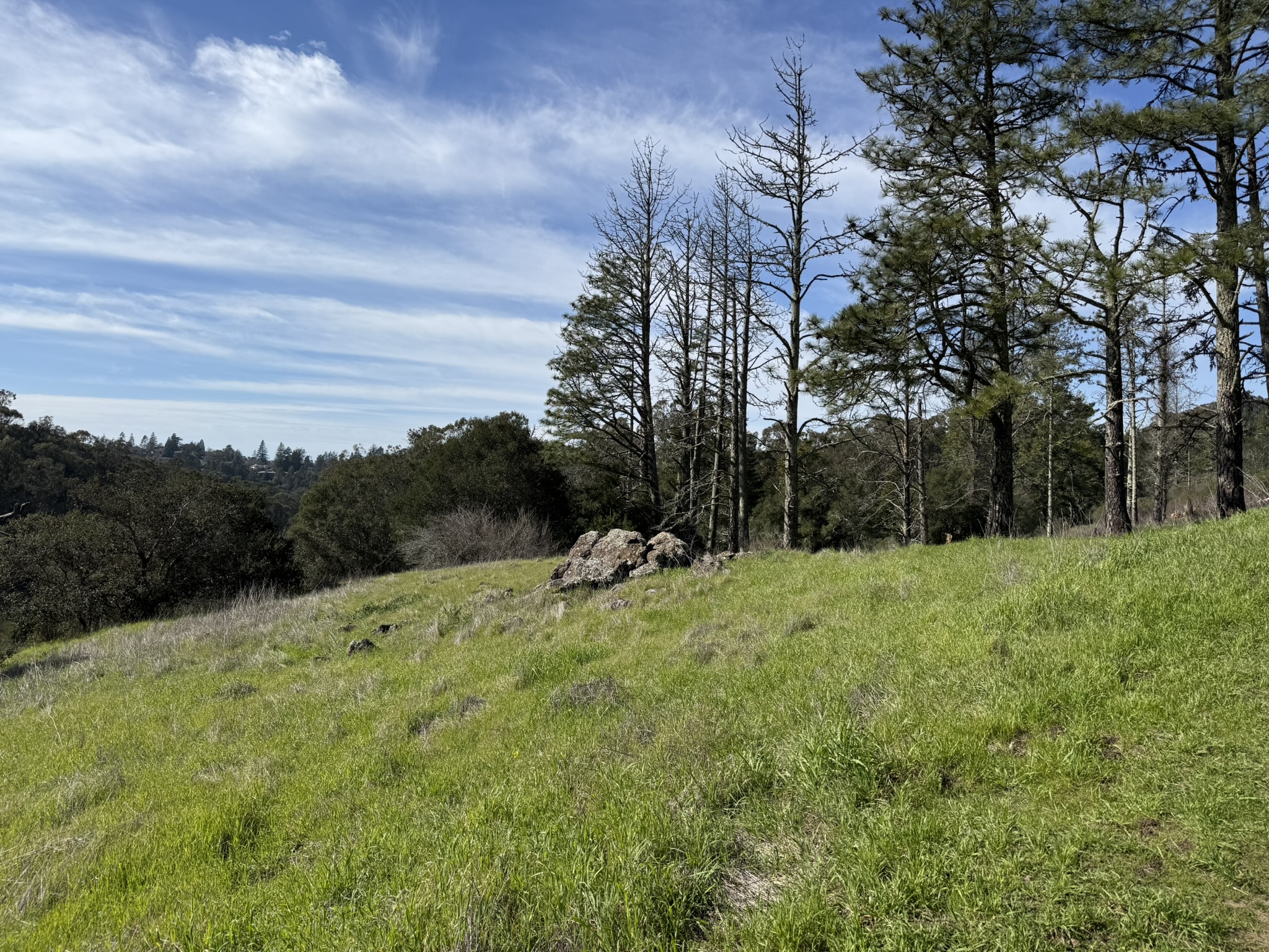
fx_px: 880
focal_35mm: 24
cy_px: 476
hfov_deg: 71.6
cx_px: 634
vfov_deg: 56.8
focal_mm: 6.76
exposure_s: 1/6173
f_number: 1.78
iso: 80
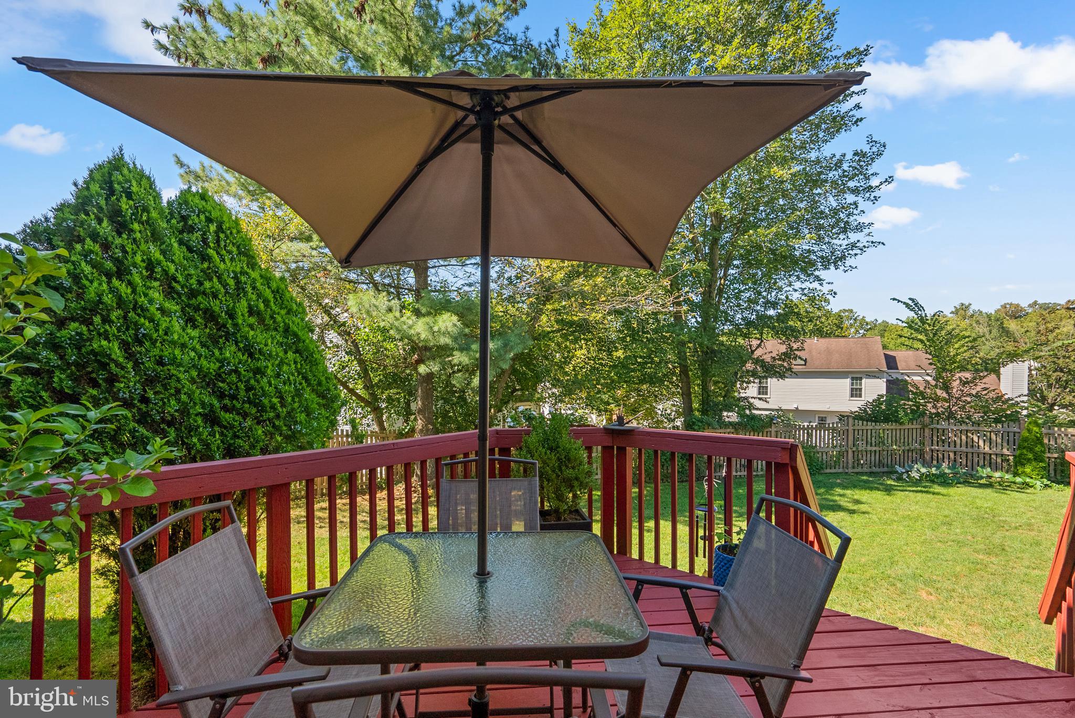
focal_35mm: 16
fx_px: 478
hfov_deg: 96.7
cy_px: 359
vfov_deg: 73.8
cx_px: 538
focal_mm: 16
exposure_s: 1/250
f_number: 8
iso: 200
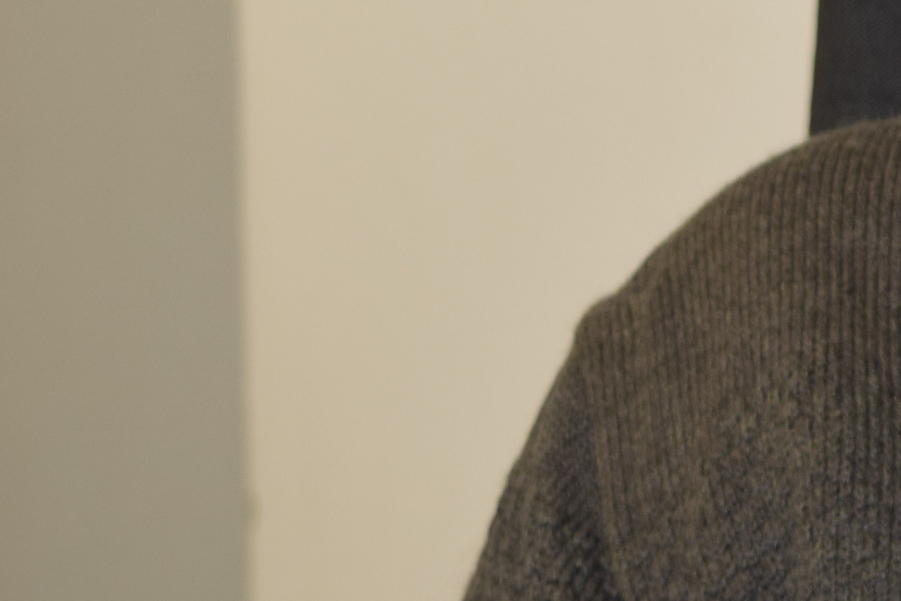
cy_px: -388
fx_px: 7404
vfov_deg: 4.6
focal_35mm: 296
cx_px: 1394
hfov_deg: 6.9
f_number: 4.5
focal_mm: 55
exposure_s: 1/60
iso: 400
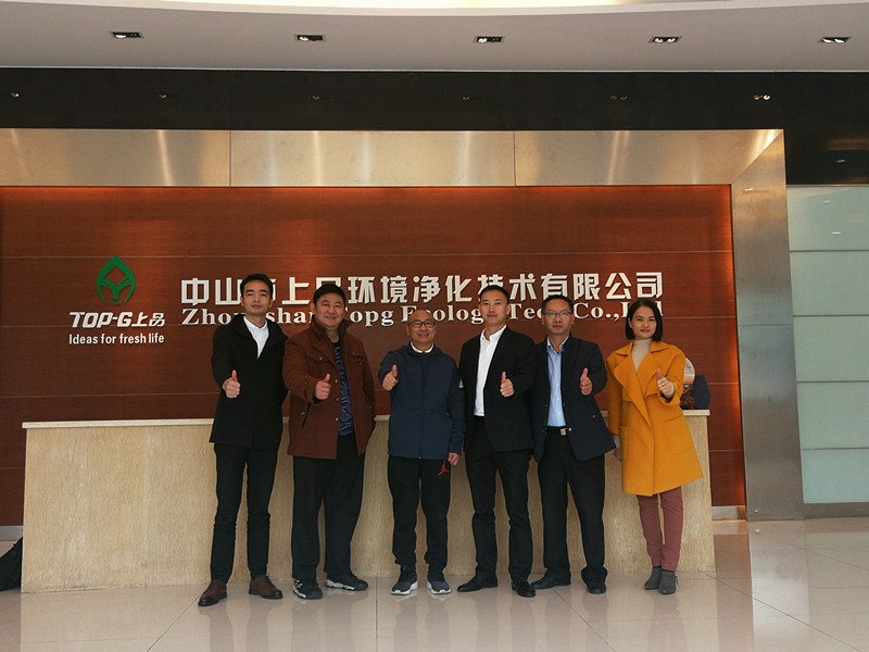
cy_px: 326
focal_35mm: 35
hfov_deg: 52.6
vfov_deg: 40.7
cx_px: 434
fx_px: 879
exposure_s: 1/50
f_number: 2.2
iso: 125
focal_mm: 3.95
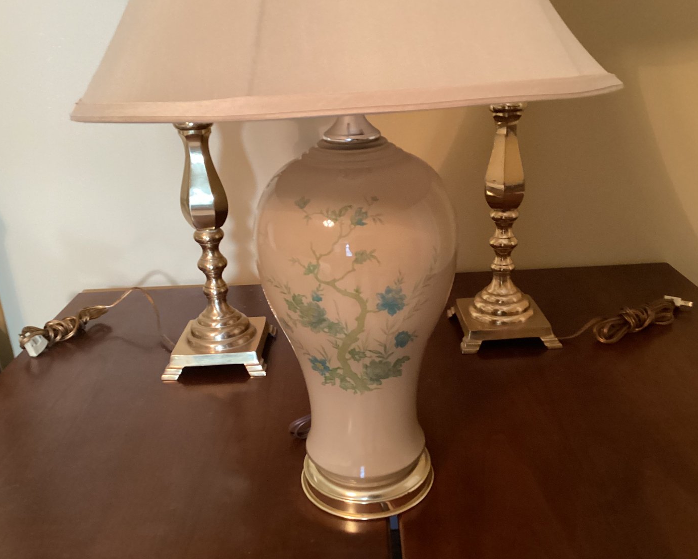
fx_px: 682
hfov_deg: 54.2
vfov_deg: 44.6
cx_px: 366
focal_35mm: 33
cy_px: 276
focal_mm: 3.3
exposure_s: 1/33
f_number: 2.4
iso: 400
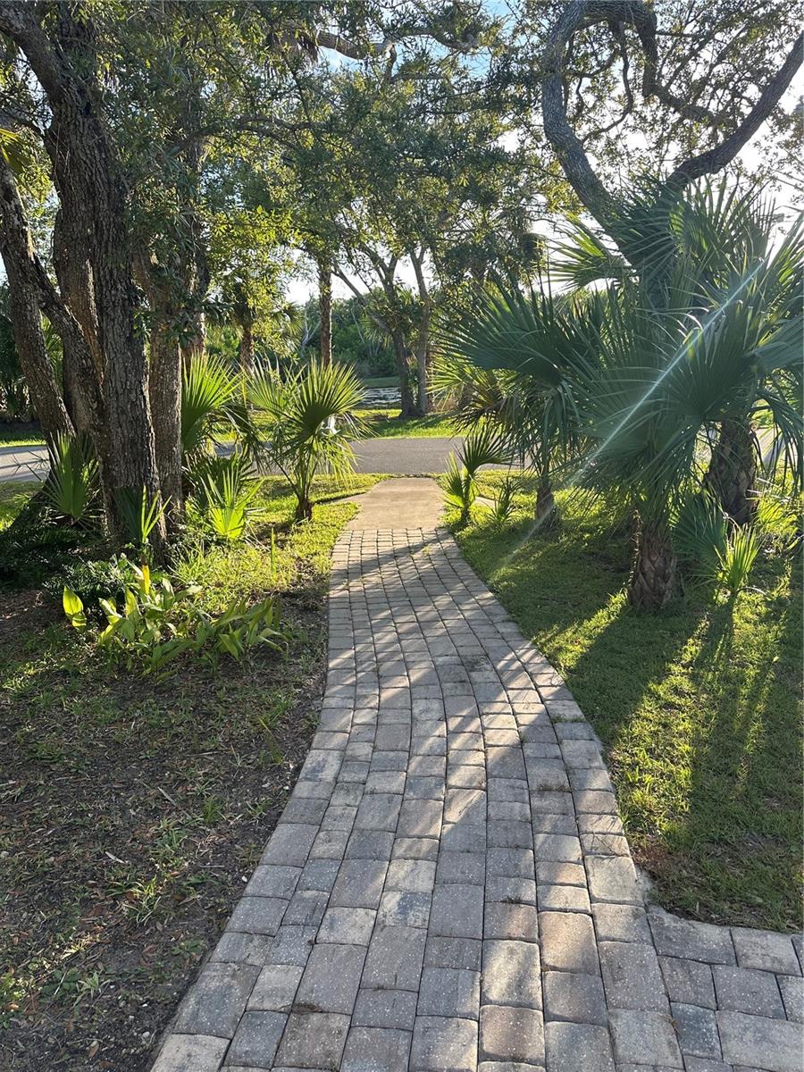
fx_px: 743
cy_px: 536
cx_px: 402
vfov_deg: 71.6
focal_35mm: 24
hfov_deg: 56.8
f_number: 1.78
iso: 80
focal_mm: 6.86
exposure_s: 1/590
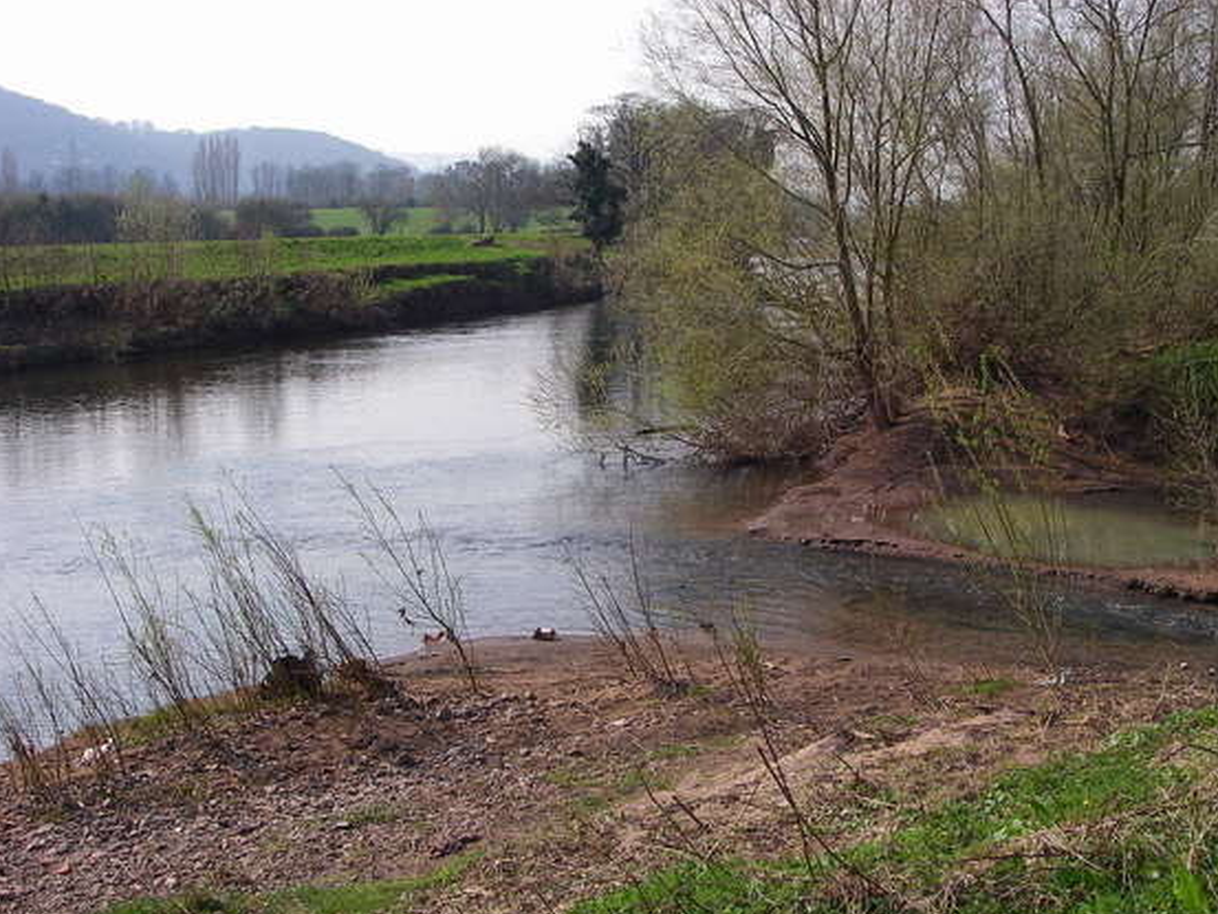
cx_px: 696
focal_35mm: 44
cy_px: 522
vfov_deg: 32.8
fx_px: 1549
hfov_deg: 42.8
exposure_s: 1/160
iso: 64
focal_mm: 6.3
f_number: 6.6
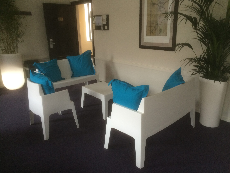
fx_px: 193
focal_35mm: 29
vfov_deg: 48.2
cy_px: 86
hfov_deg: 61.7
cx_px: 115
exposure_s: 1/33
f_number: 2.2
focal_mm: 4.15
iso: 160
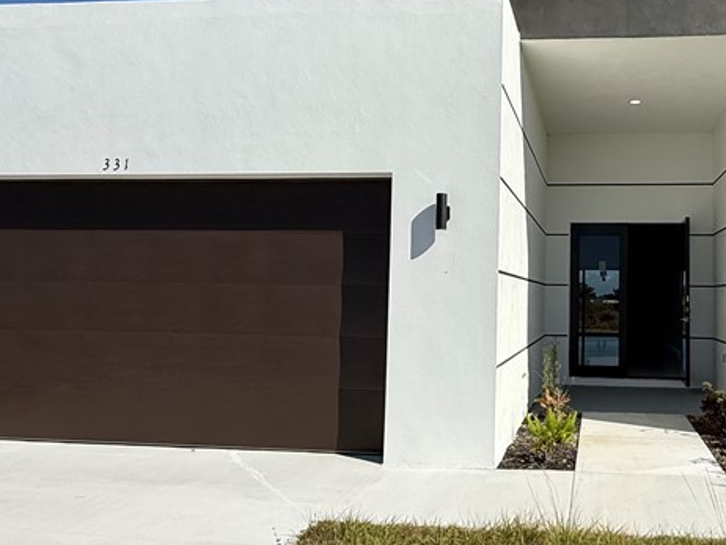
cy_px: 256
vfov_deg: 45.5
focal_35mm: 31
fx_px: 650
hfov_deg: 55.8
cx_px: 536
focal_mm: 2.22
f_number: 2.2
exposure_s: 1/4425
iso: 50
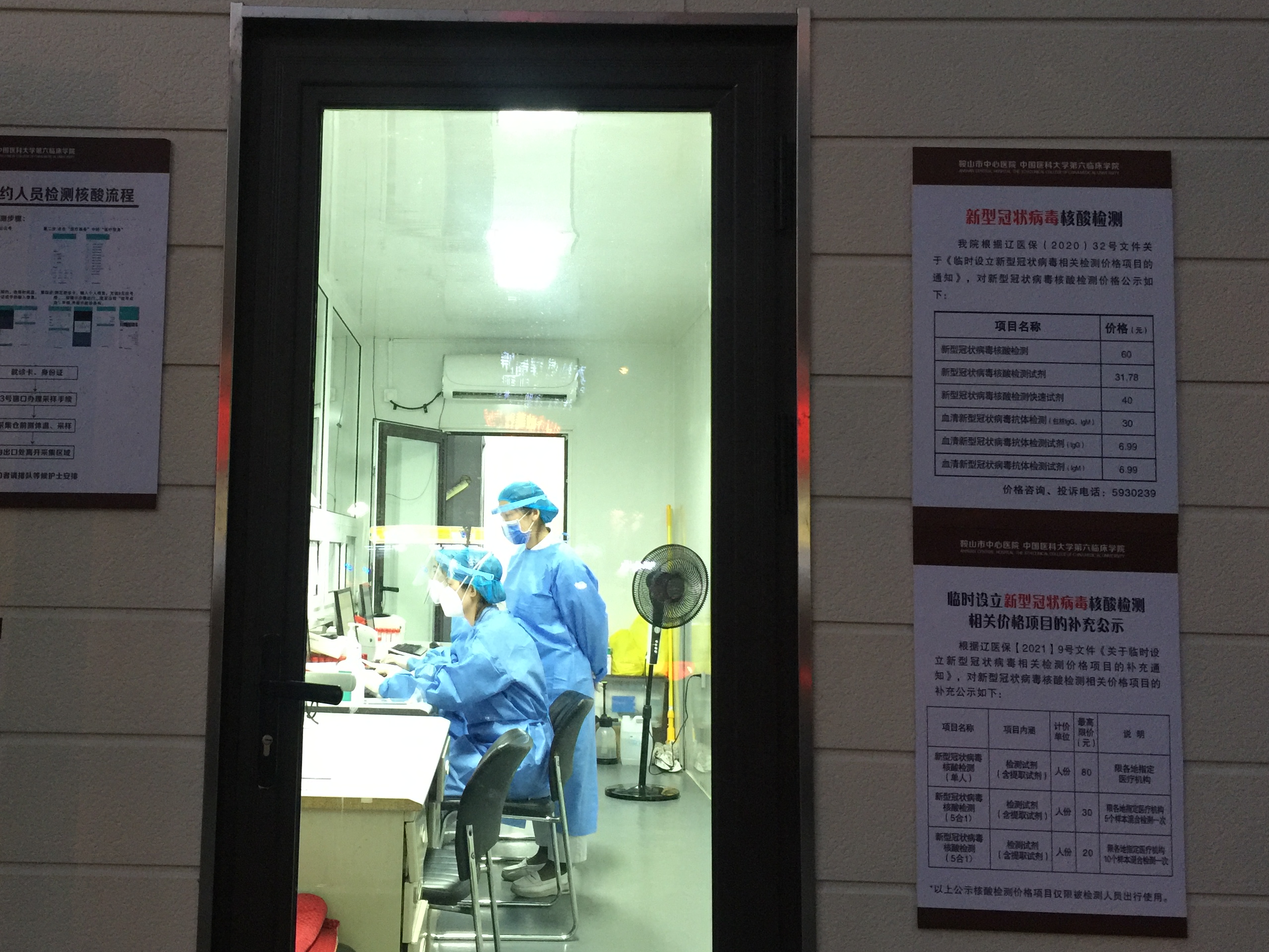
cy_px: 413
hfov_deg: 49.7
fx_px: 1357
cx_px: 484
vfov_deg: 38.6
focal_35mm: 37
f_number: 2.2
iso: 125
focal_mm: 4.15
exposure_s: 1/10
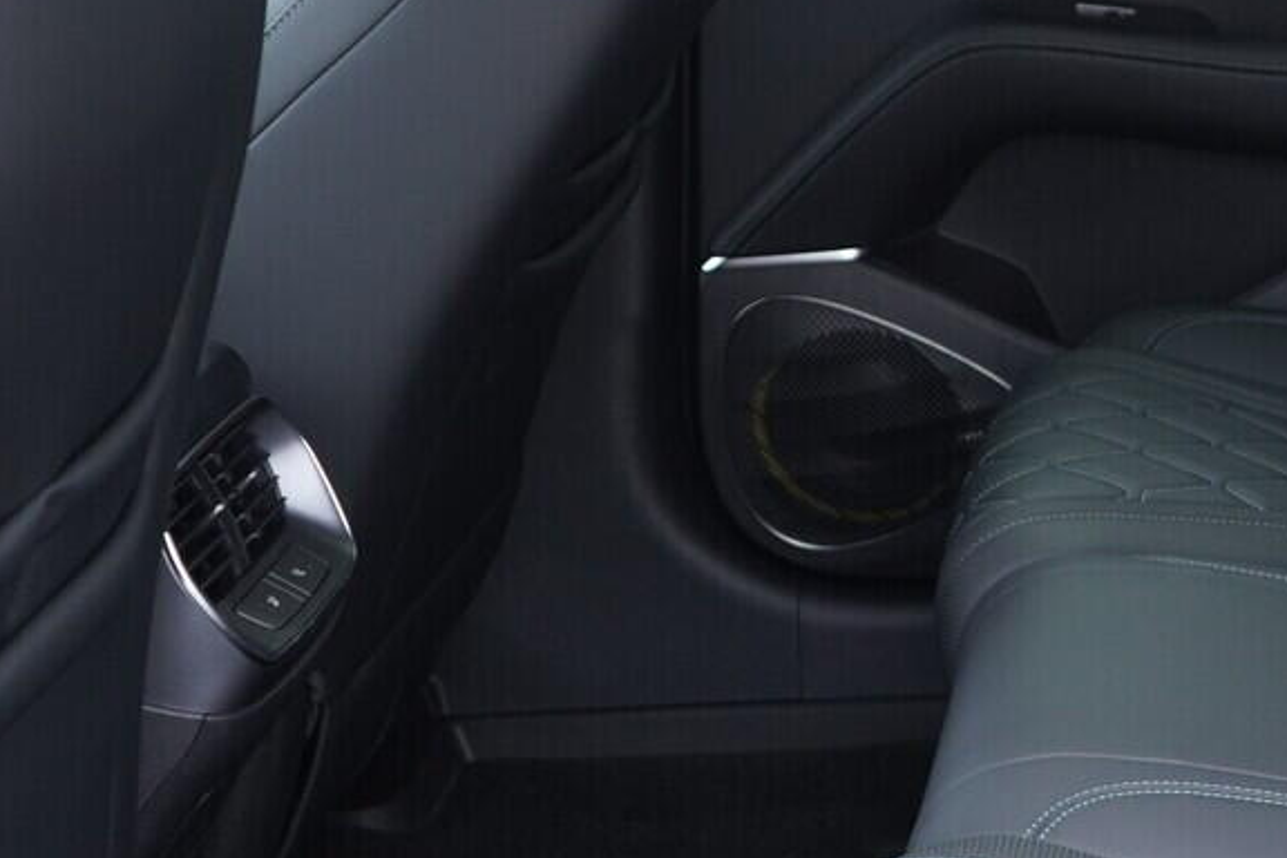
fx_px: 3217
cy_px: 221
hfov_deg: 21.0
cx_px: 1551
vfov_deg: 15.1
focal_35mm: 90
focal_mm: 24
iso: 640
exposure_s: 1/40
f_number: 2.8
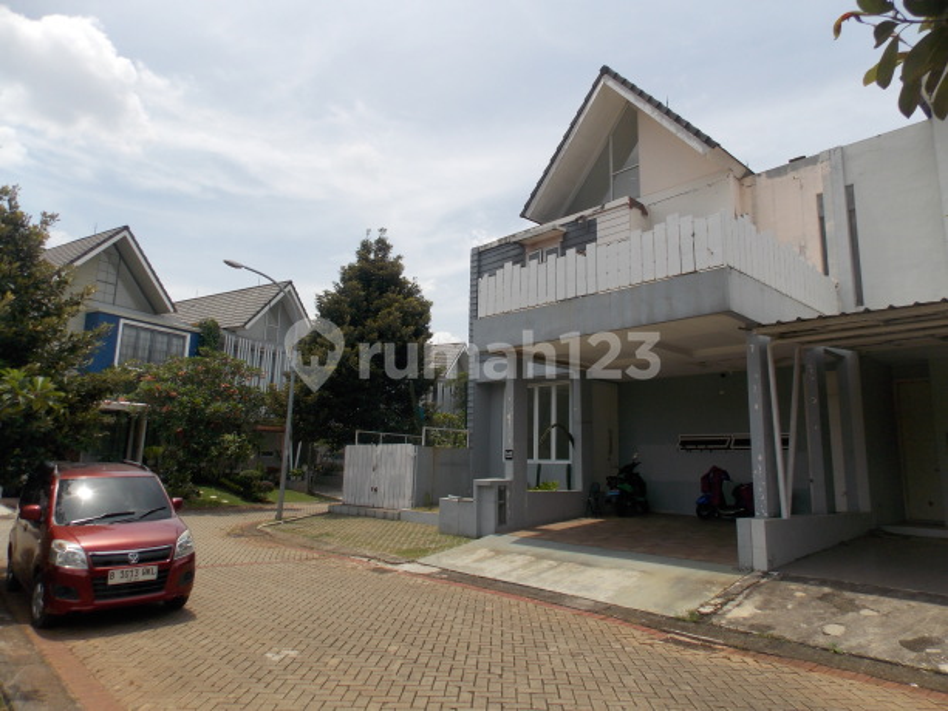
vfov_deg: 58.9
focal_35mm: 23
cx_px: 474
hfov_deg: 73.9
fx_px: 630
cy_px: 356
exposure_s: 1/1000
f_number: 3.1
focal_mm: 4
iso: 80
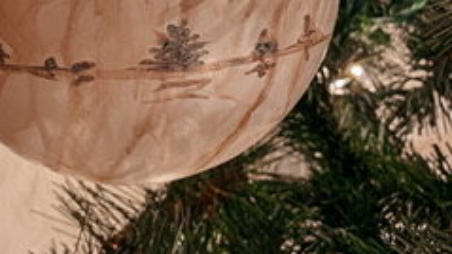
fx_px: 683
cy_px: -91
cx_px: 113
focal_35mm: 57
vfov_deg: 19.2
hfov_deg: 35.8
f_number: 1.8
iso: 500
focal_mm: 4.25
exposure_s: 1/30
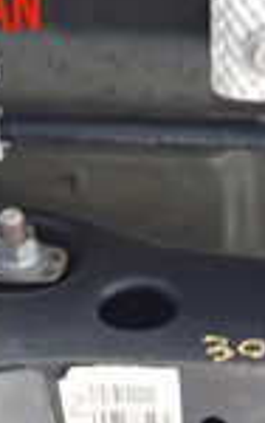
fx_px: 1223
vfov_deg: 17.8
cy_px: 612
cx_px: 375
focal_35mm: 106
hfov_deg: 11.9
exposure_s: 1/30
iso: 250
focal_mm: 4.5
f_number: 2
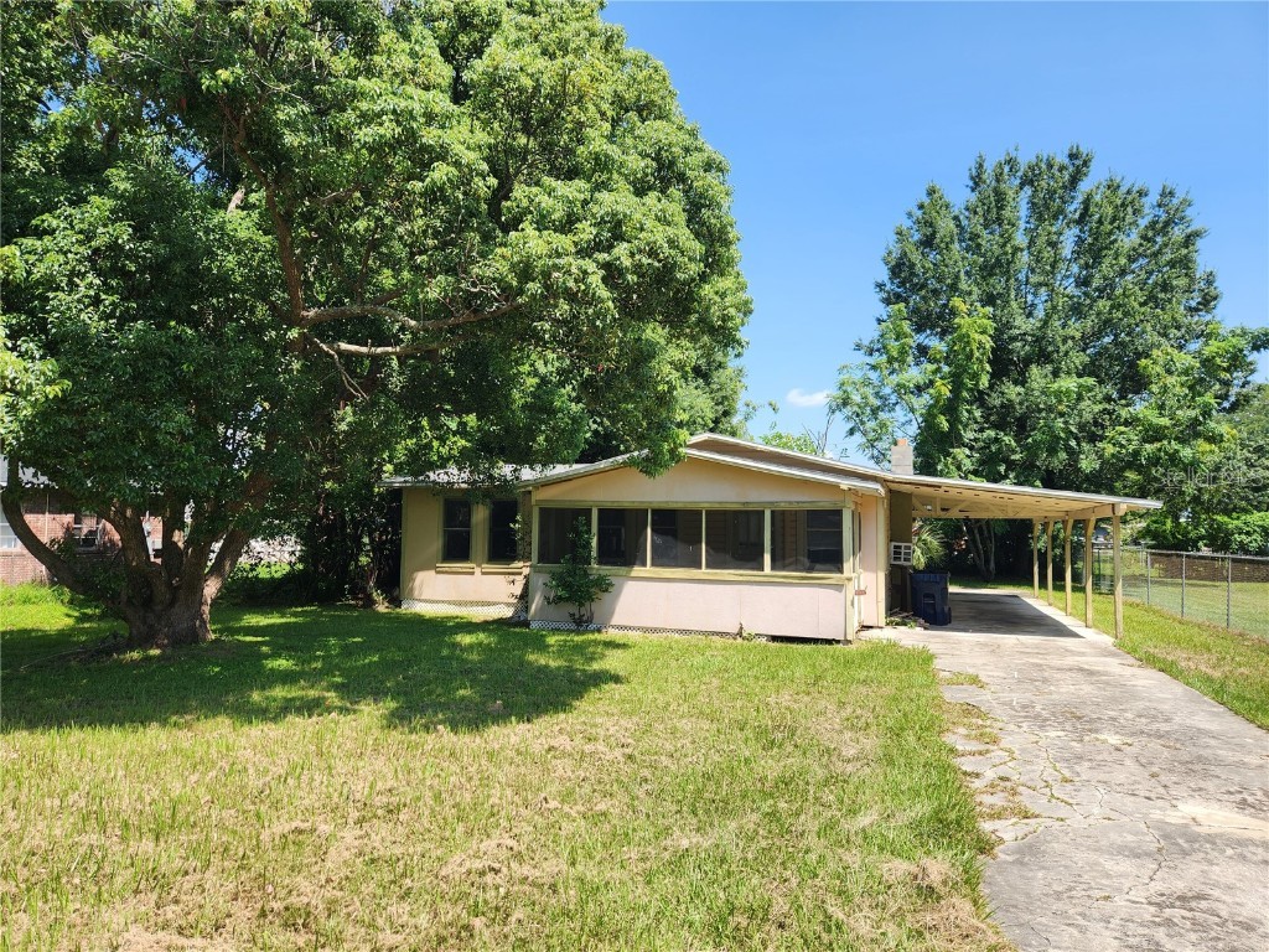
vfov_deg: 58.9
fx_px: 843
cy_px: 476
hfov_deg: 73.9
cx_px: 634
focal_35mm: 23
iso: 20
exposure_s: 1/673
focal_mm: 5.4
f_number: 1.8
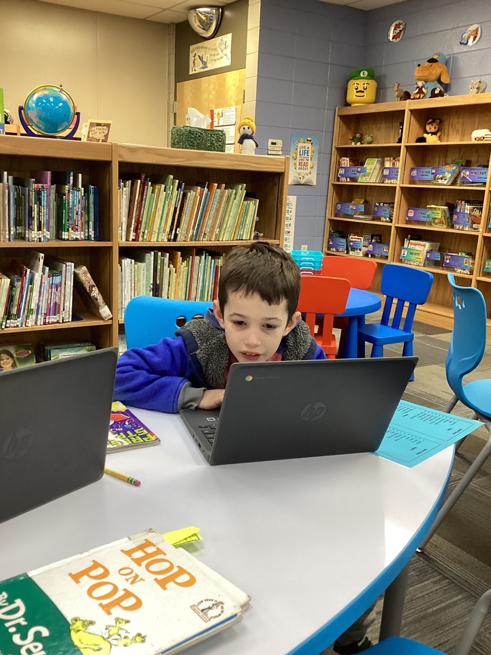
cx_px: 232
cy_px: 338
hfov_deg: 42.9
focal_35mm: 33
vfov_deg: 55.4
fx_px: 624
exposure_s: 1/60
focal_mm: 3.3
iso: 200
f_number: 2.4
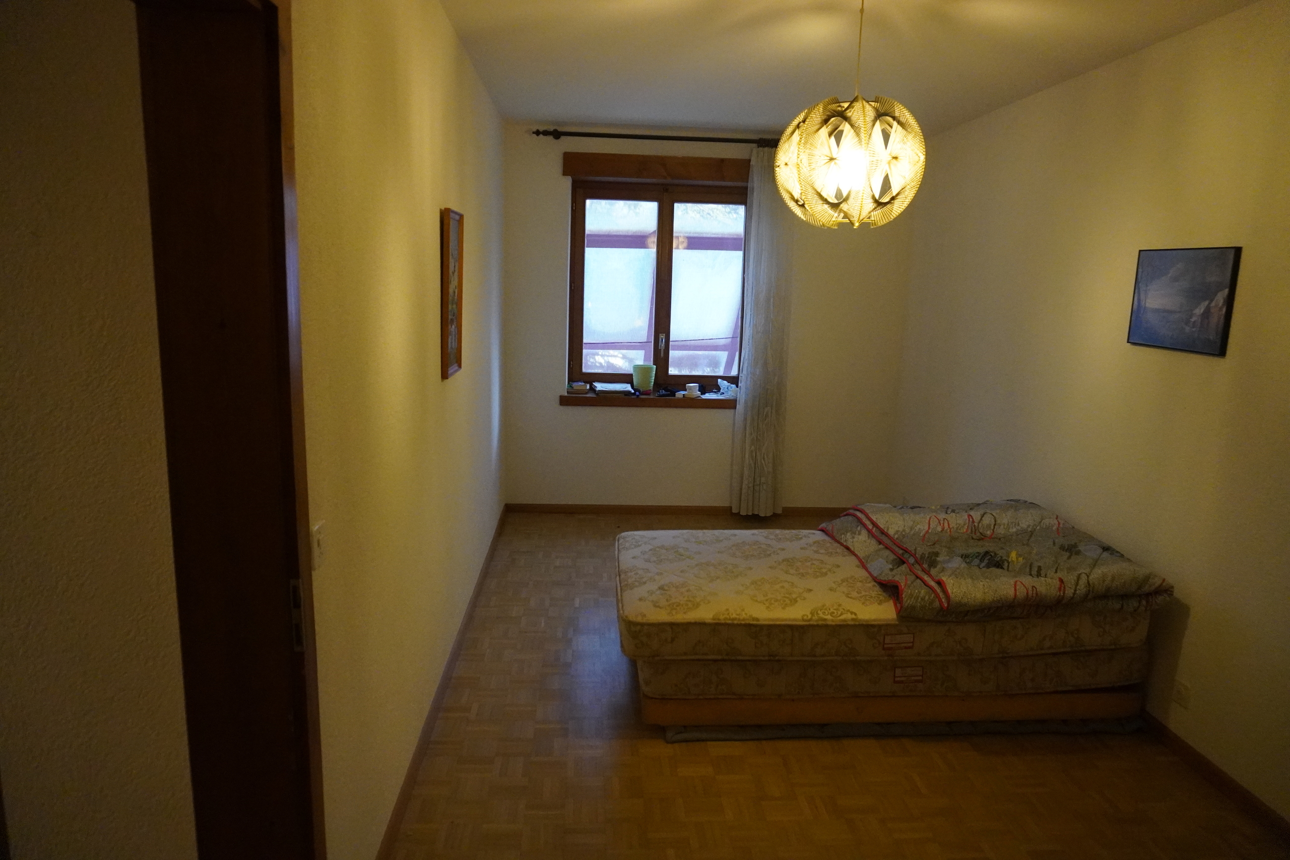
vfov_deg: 53.1
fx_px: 860
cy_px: 430
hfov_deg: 73.7
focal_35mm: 24
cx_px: 645
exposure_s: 1/160
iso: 4000
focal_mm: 16
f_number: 3.5
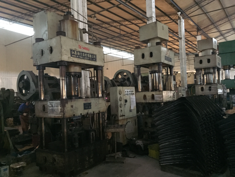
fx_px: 197
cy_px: 88
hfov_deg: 61.7
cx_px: 118
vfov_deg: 48.2
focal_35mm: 29
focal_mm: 4.15
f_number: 2.2
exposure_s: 1/17
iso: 1000
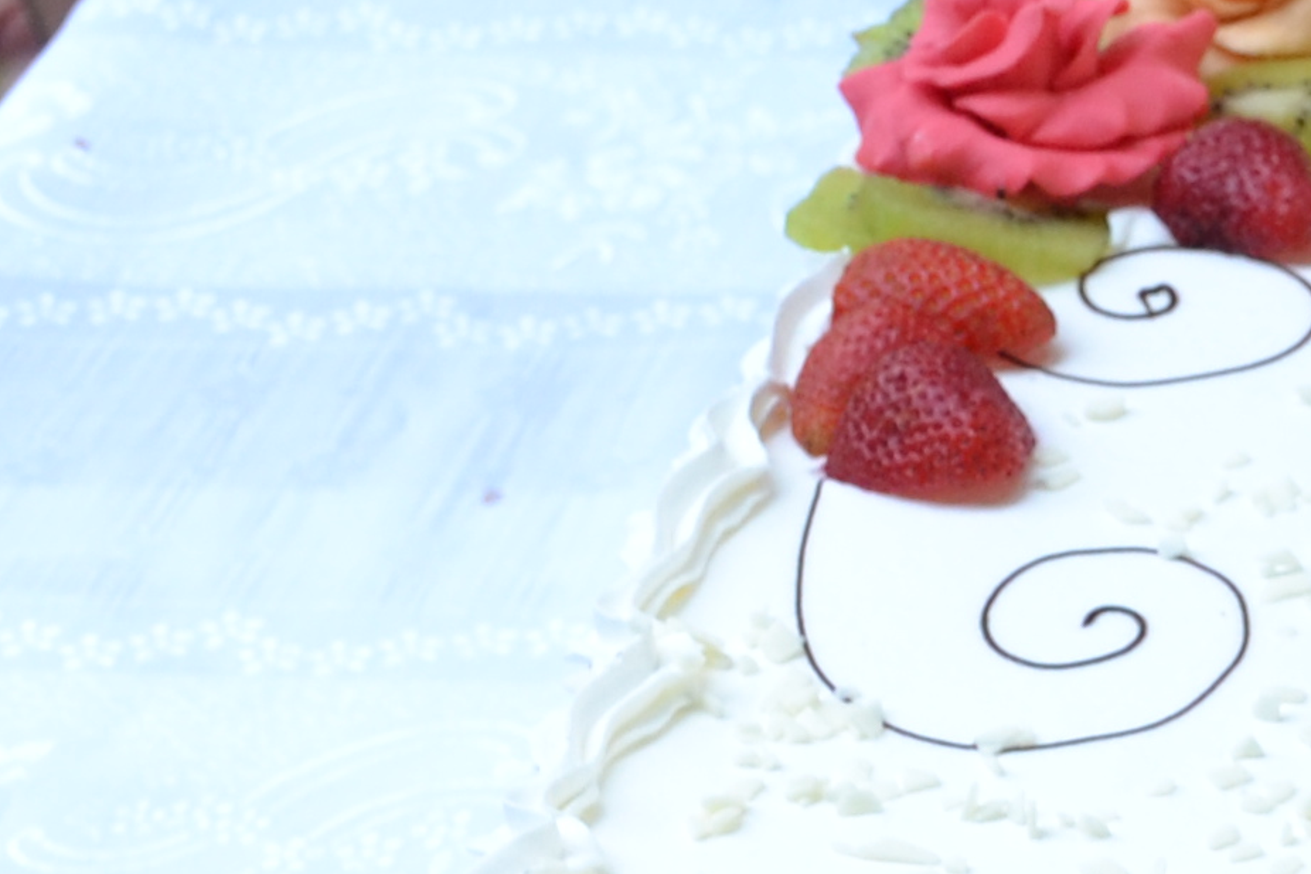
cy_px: 1061
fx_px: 7336
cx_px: 2187
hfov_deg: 9.8
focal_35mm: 201
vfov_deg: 6.8
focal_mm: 27
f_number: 5.6
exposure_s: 1/80
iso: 400
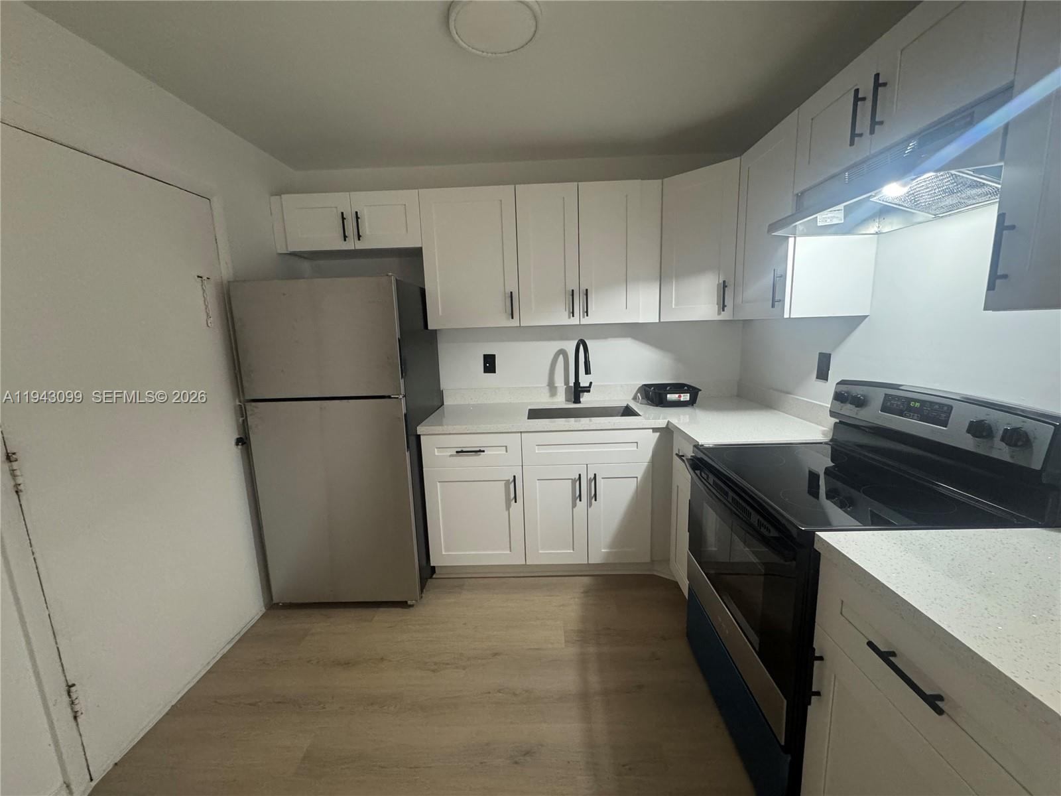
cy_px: 398
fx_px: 429
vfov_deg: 85.7
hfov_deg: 102.1
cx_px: 530
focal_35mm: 14
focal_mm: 2.22
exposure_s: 1/60
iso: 400
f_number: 2.2
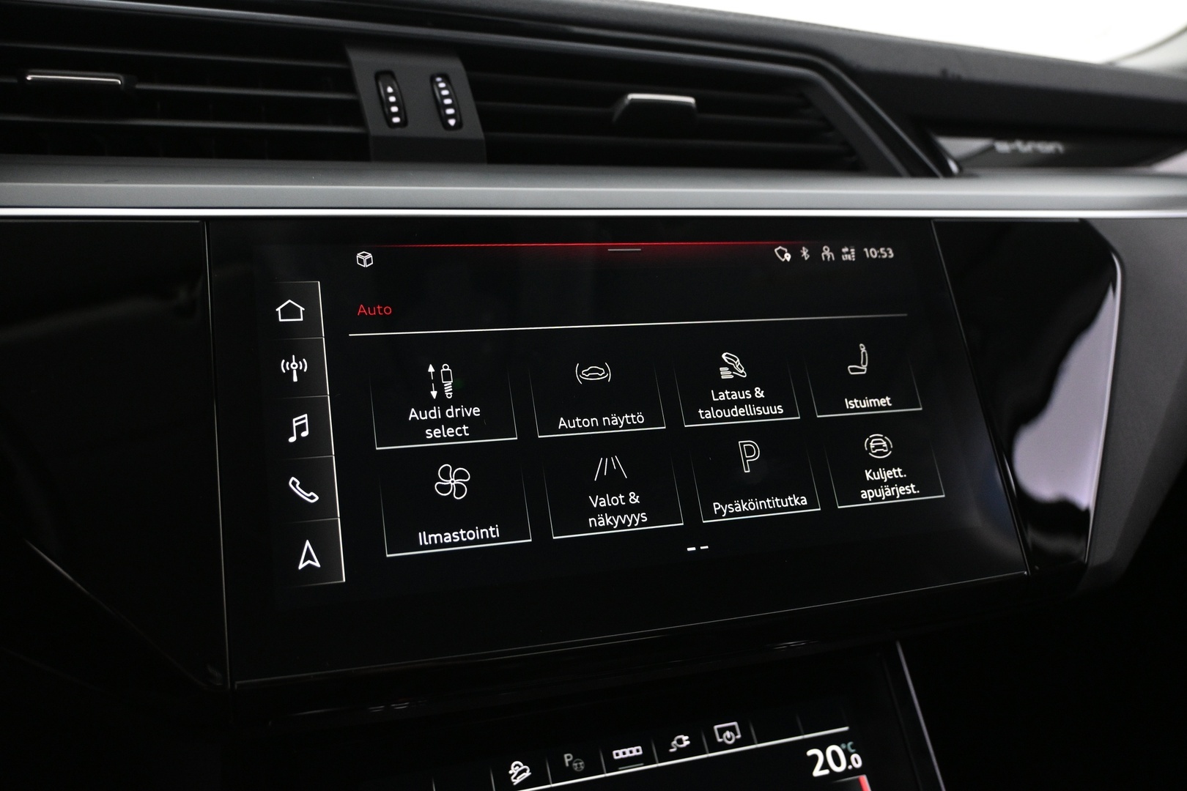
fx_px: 1014
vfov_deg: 42.6
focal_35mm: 31
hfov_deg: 60.7
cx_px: 594
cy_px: 396
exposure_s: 1/25
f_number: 3.8
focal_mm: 20.5
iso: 1600
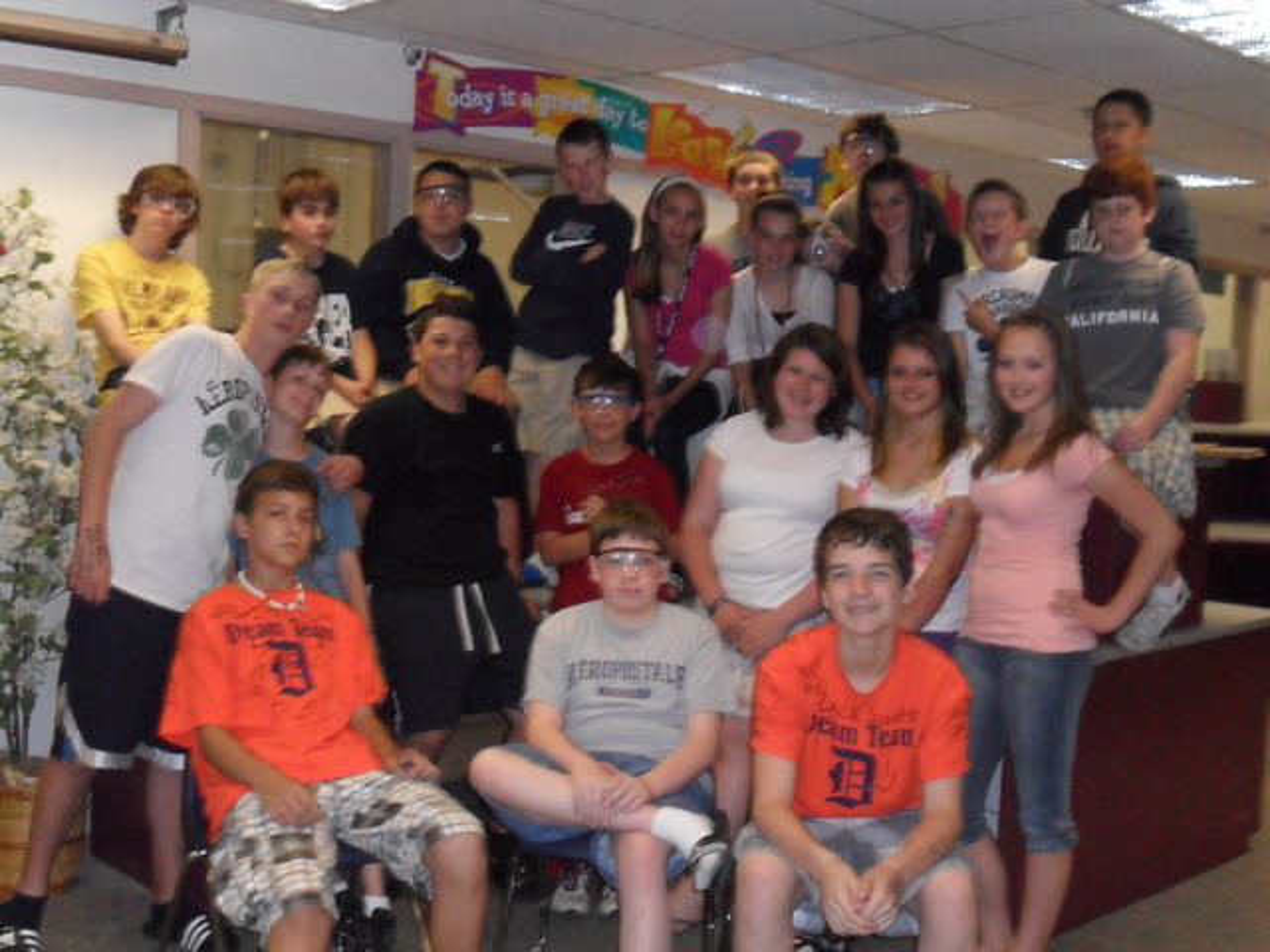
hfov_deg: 42.9
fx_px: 1614
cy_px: 476
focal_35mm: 44
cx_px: 635
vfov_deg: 32.9
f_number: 4.5
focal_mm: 7.8
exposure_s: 1/45
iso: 400
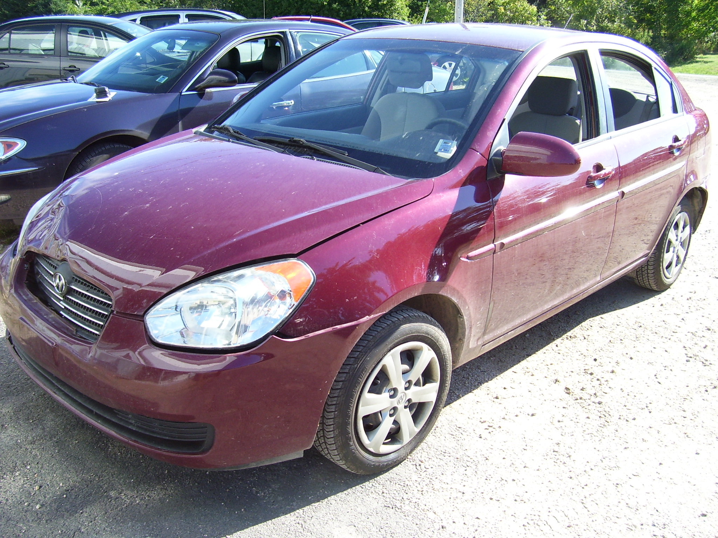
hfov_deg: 54.0
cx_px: 359
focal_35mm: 34
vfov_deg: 41.8
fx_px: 705
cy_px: 269
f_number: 2.7
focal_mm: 5.6
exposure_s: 1/350
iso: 80
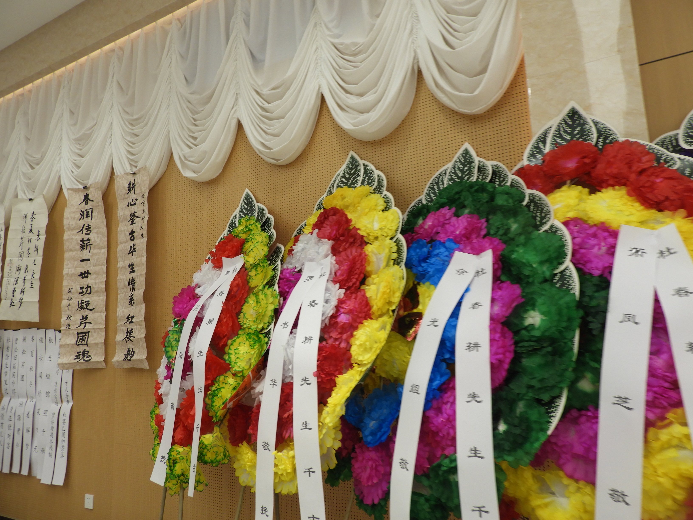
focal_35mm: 24
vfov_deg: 56.8
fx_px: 480
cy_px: 260
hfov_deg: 71.6
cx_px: 346
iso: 100
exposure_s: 1/40
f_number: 3.3
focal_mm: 4.3
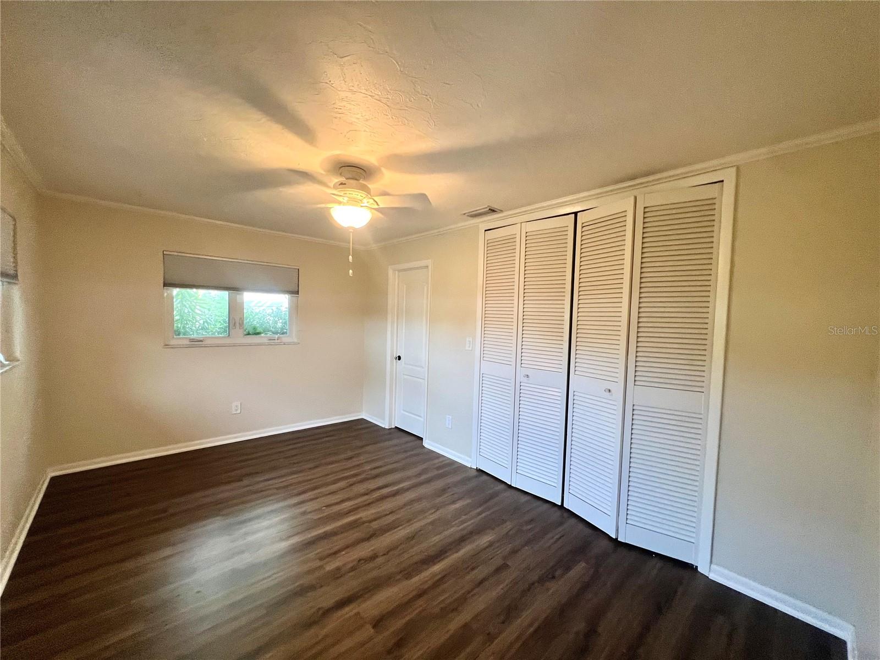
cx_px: 440
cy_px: 330
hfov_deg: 106.2
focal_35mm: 13
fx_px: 330
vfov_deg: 89.9
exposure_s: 1/60
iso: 250
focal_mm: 1.57
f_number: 1.8
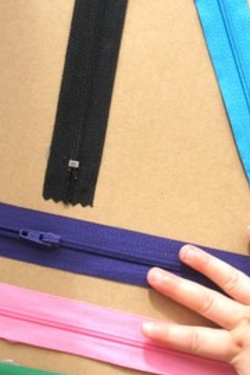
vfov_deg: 32.8
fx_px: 635
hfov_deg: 22.2
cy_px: 160
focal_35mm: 61
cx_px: 152
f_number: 8
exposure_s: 1/250
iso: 320
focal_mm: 22
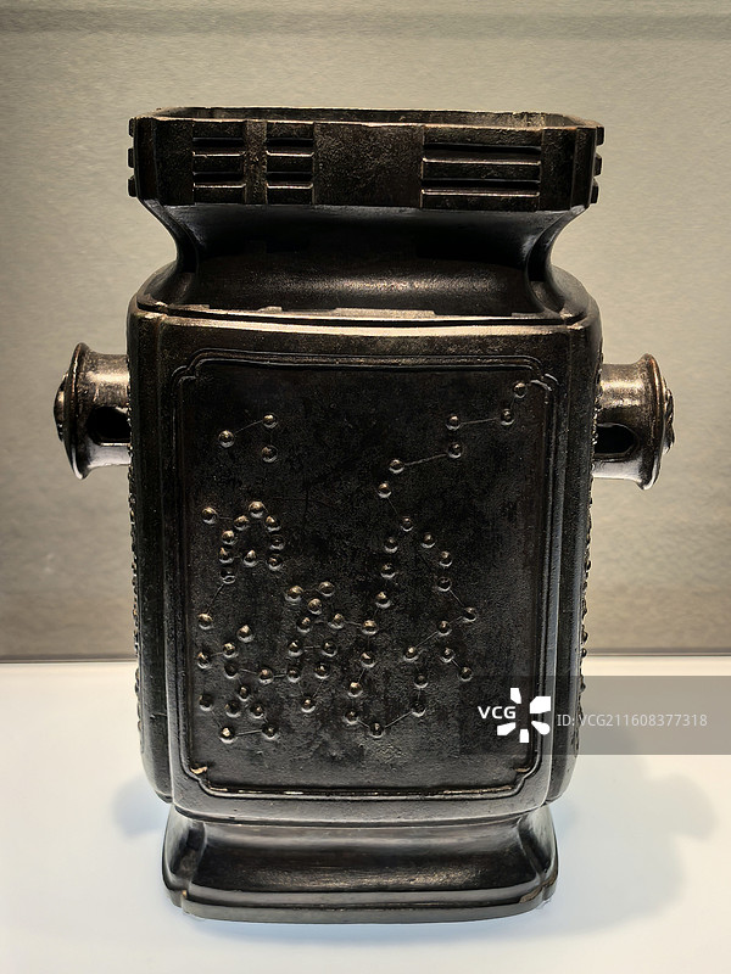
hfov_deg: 35.1
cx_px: 366
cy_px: 487
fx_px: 1154
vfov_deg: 45.8
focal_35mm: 41
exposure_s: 1/100
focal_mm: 6.98
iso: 160
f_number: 2
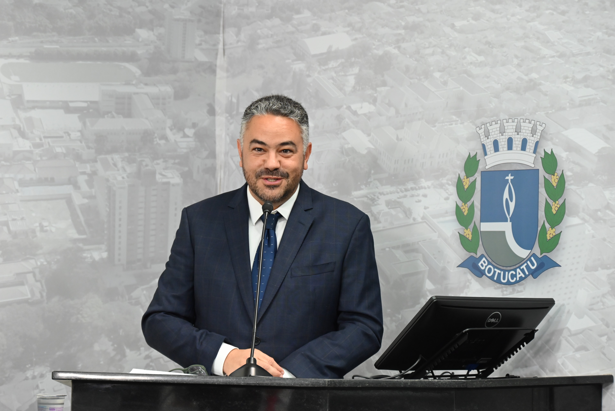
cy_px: 206
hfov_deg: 17.1
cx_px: 308
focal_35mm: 120
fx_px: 2051
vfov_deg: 11.4
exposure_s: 1/125
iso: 3200
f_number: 6.3
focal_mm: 120
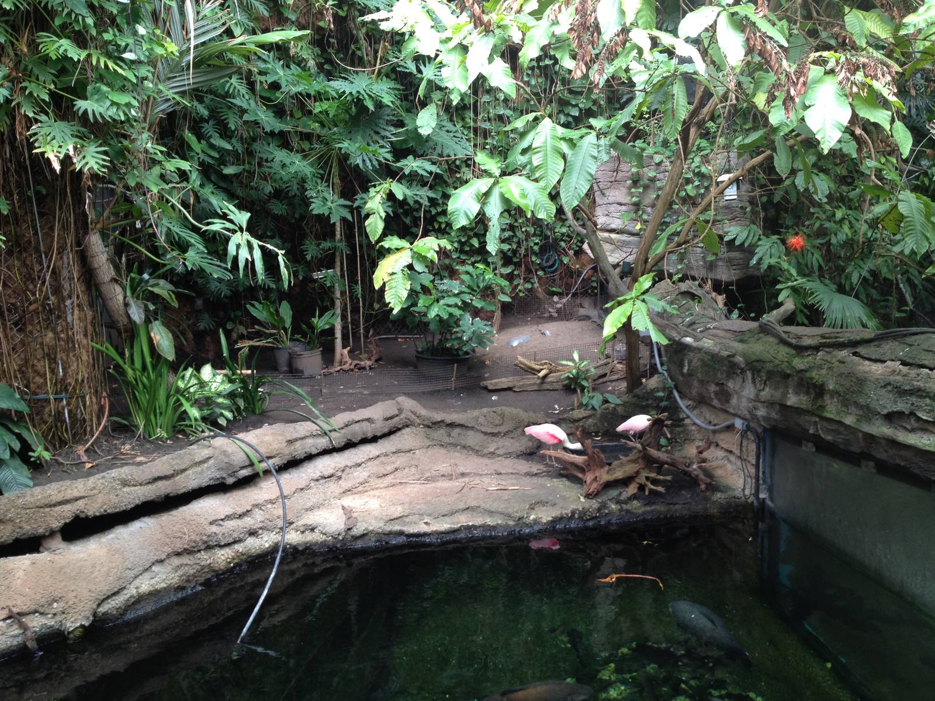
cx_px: 468
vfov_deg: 40.7
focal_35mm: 35
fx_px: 945
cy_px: 350
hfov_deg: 52.6
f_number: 2.4
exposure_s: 1/30
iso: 64
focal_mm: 4.28
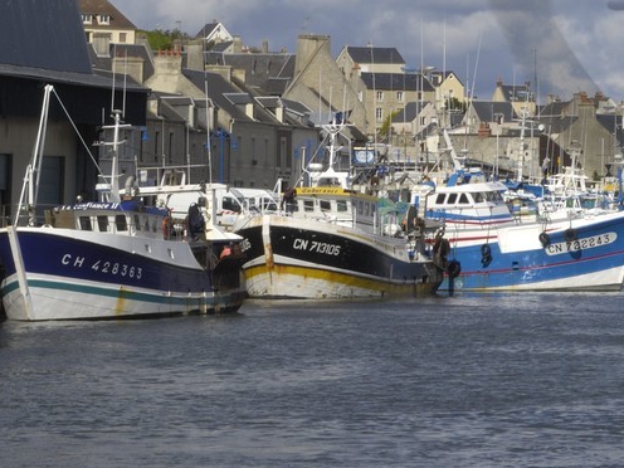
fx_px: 4020
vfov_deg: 6.6
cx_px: 962
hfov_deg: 8.7
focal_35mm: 223
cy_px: -195
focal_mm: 48
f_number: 13
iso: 100
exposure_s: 1/160
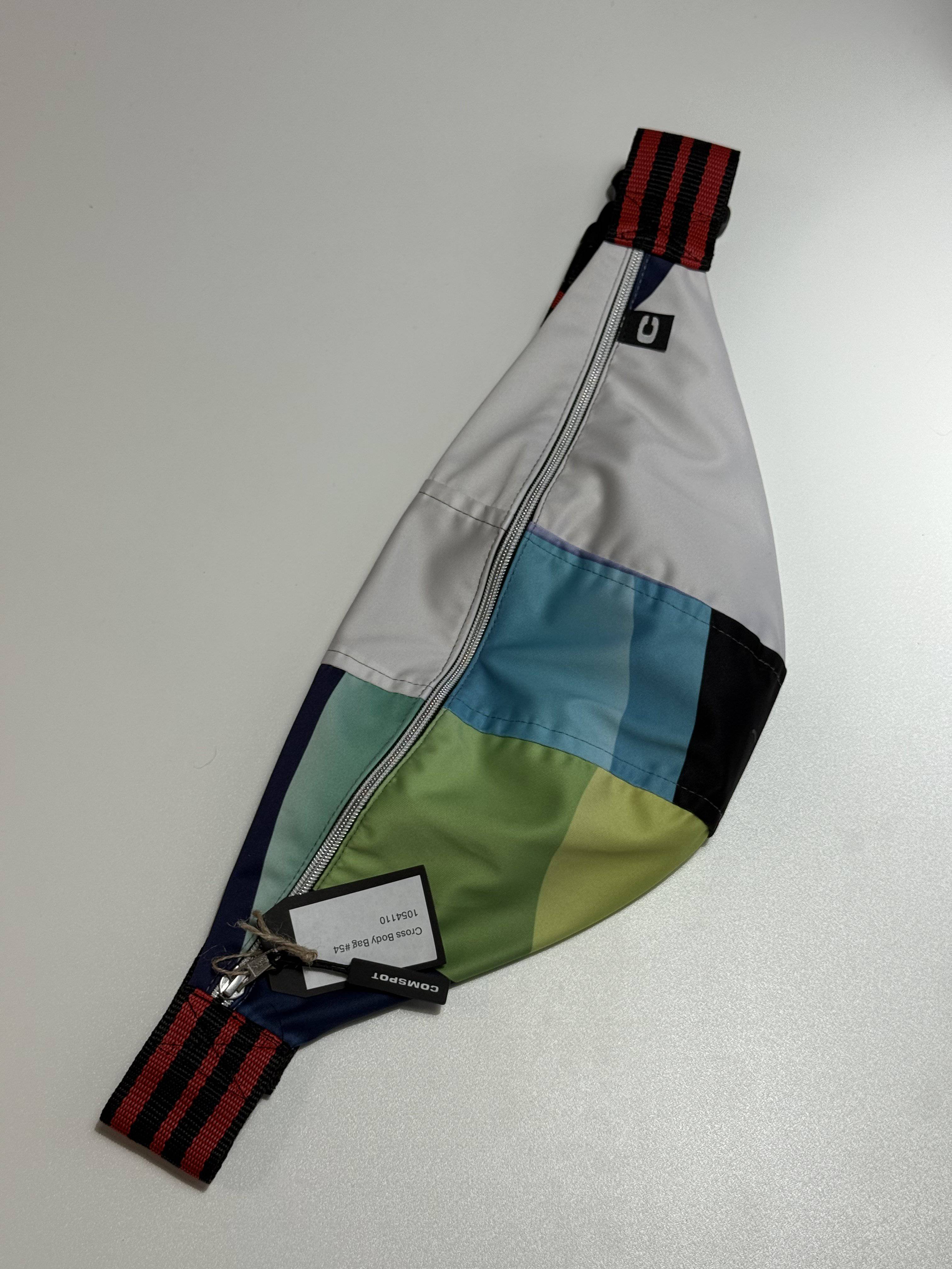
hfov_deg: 30.3
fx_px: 1760
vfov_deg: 39.7
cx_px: 476
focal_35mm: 48
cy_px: 634
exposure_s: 1/195
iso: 50
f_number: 1.78
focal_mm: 6.76
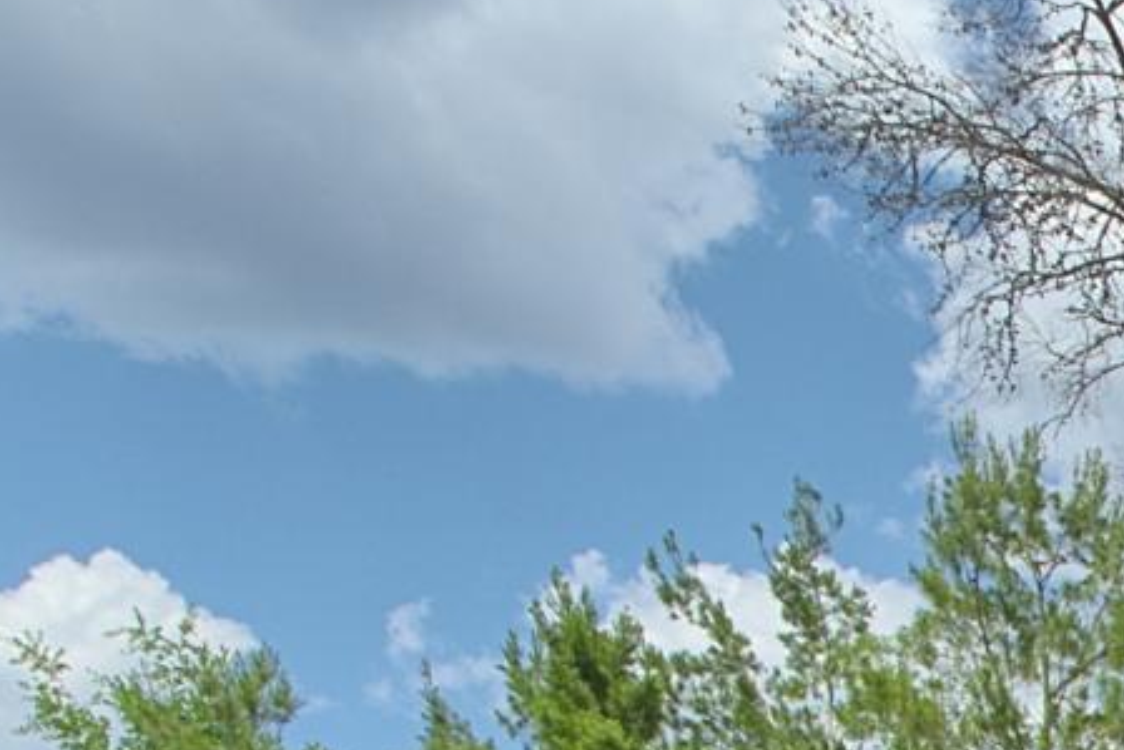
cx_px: 2539
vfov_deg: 12.1
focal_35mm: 87
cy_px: 1869
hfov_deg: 15.5
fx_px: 2717
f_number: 13
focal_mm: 13
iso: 200
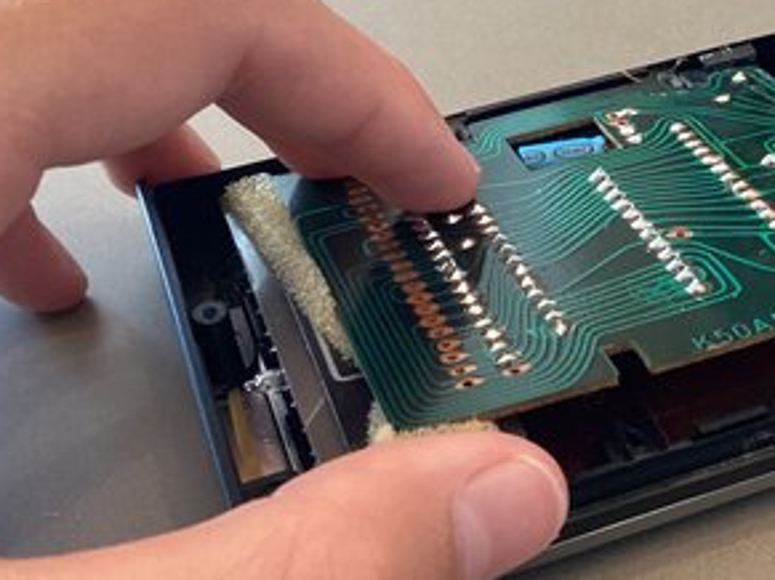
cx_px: 583
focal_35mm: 63
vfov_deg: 23.3
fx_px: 1410
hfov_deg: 30.2
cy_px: 255
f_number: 2.4
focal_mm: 3.3
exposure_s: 1/20
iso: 640
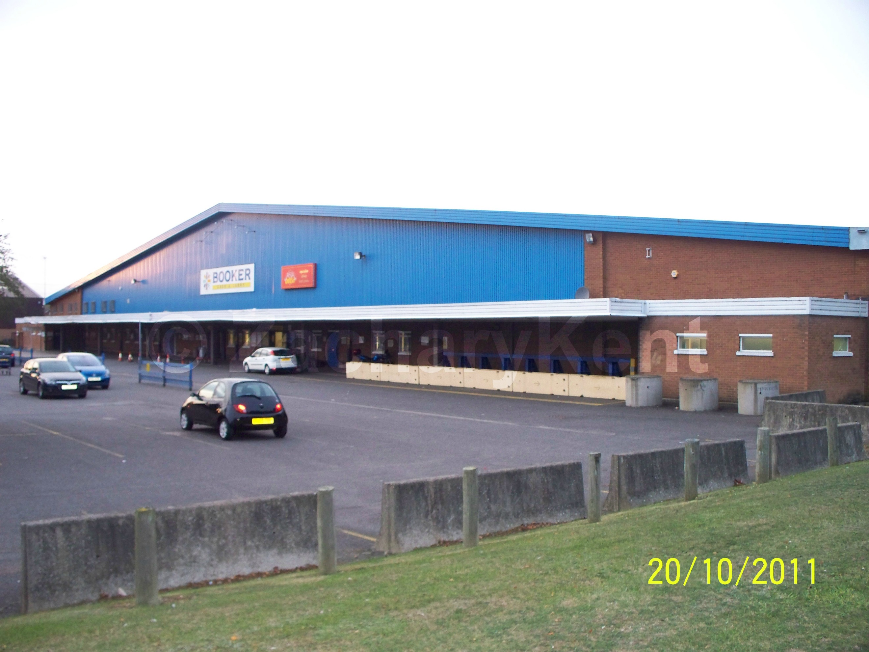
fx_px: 904
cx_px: 434
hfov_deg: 51.4
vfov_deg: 39.7
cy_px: 326
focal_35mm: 36
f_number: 2.8
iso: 250
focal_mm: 7.54
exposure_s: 1/60
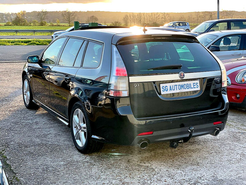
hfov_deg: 36.8
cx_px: 123
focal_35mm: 52
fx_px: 370
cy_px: 92
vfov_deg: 28.0
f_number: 2
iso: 25
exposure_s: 1/122
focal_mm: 6
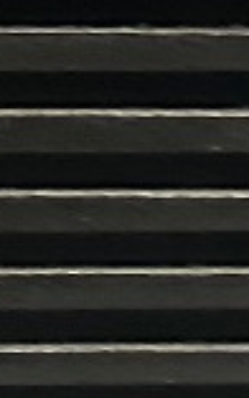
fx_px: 2532
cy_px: 416
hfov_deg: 5.6
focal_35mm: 233
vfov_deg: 8.9
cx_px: 287
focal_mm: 6.86
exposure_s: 1/30
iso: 1250
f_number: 1.78
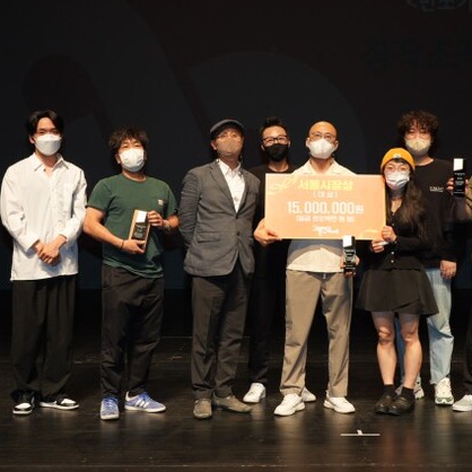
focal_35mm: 56
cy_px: 232
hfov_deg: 30.4
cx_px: 292
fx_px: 864
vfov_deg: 30.6
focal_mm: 29
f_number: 5.6
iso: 800
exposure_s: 1/200
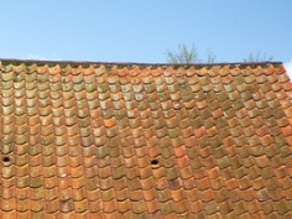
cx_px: -26
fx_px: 709
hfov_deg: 22.1
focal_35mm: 84
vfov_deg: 16.9
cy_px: 259
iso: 100
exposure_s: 1/640
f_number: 2.8
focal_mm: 5.5
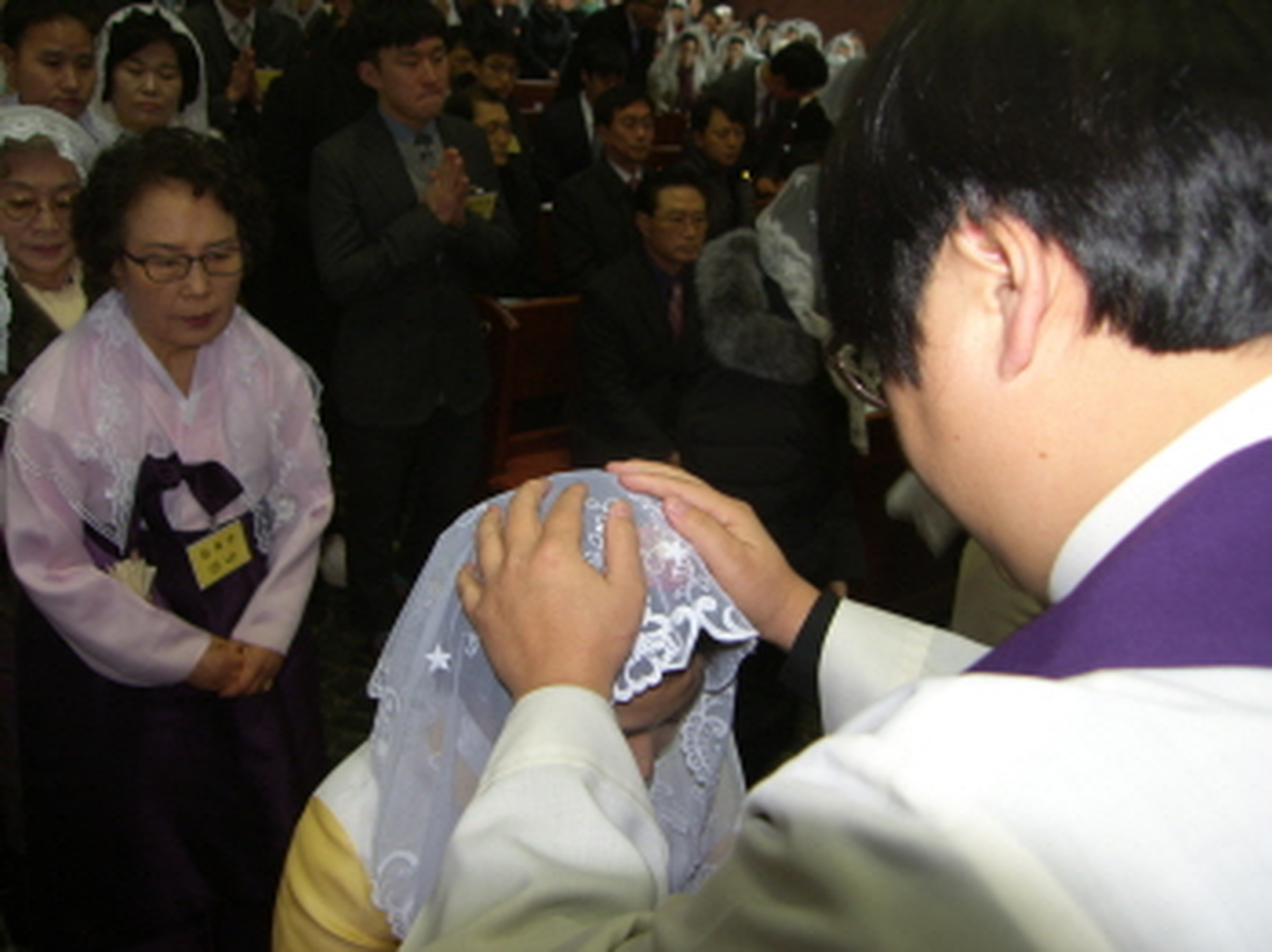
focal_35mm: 28
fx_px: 1028
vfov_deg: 49.7
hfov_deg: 63.5
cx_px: 636
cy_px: 476
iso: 50
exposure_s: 1/30
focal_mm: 7.4
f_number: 2.2
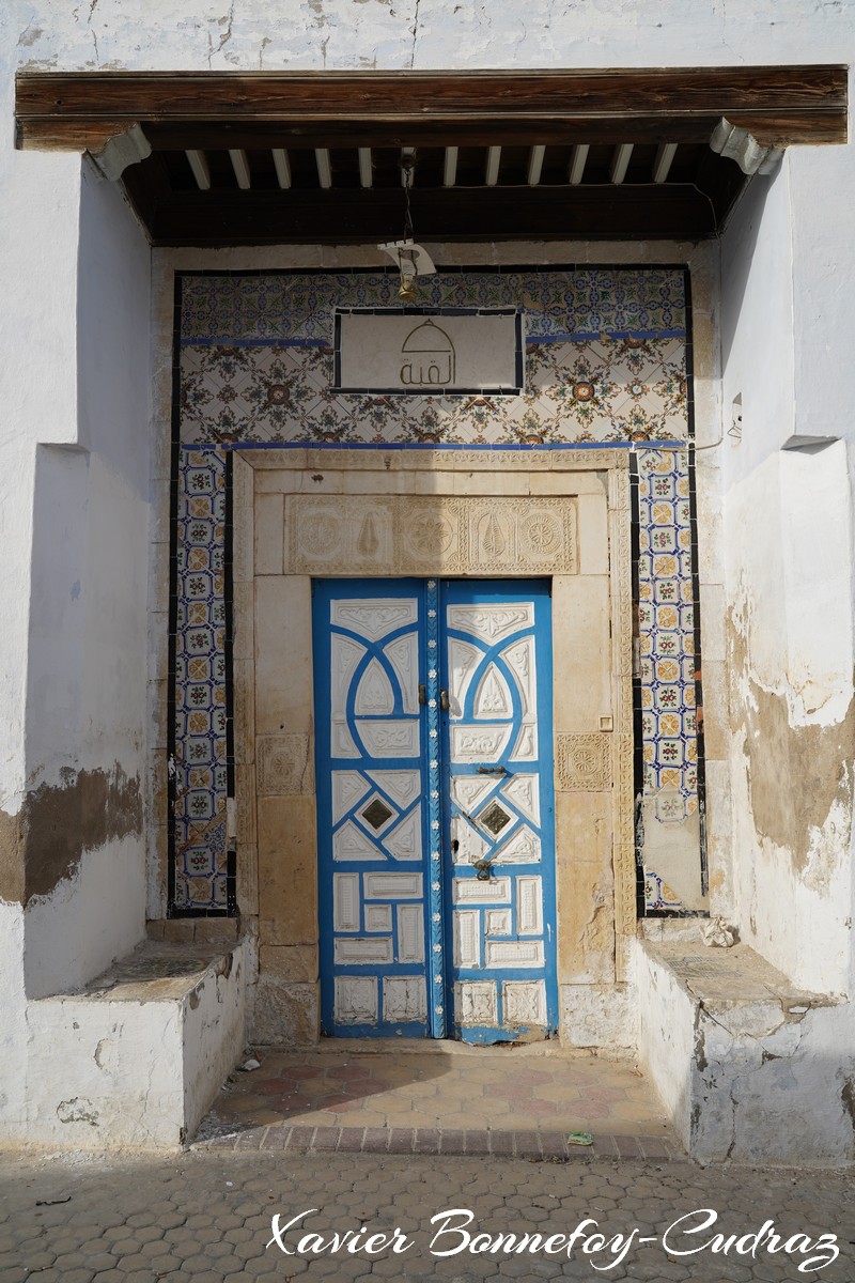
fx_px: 997
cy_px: 642
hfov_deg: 46.4
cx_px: 428
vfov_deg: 65.5
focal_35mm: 28
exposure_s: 1/320
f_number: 7.1
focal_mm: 28
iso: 100
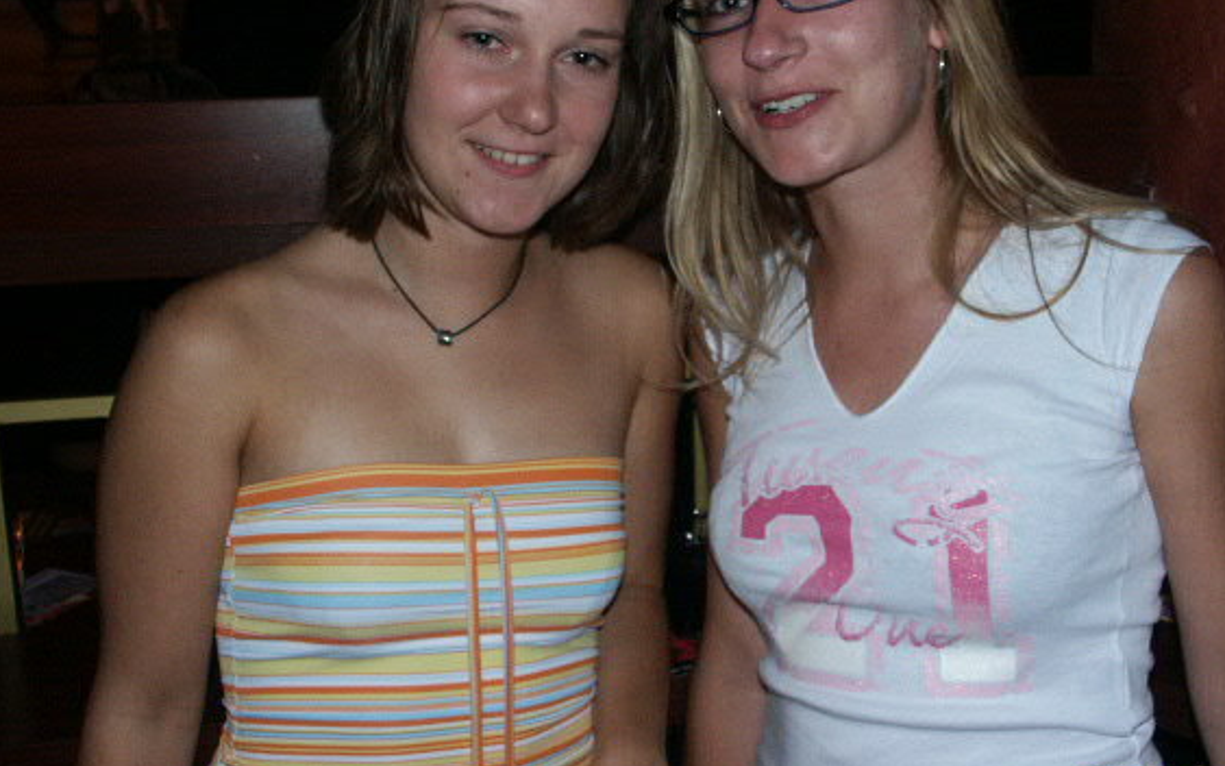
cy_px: 292
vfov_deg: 31.1
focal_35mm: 41
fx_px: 1369
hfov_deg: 48.1
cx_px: 688
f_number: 4
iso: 200
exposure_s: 1/45
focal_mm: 8.8
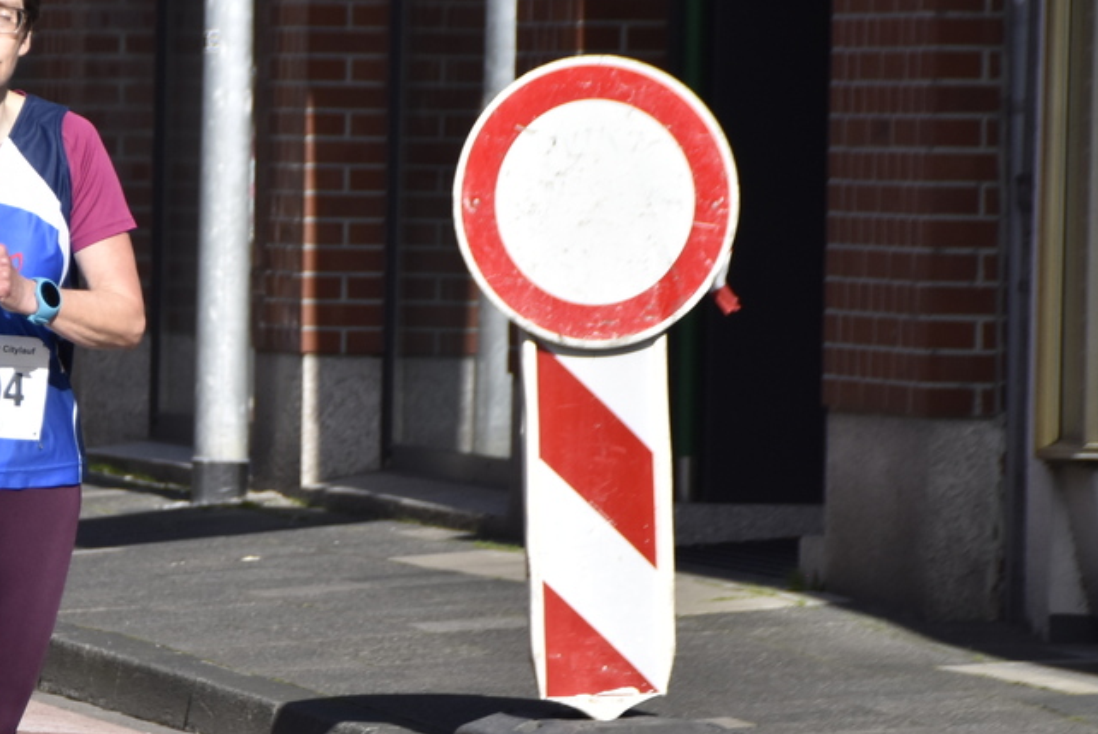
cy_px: 473
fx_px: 13734
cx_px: 38
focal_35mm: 450
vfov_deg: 3.1
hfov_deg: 4.6
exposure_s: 1/1600
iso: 400
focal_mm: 130
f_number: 6.3
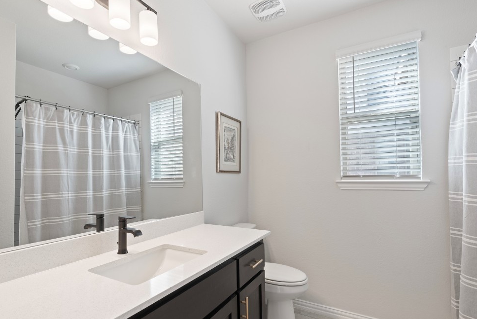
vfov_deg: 64.4
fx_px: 252
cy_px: 180
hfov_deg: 86.7
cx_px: 223
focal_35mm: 19
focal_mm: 16
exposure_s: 1/6
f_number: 8
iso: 400
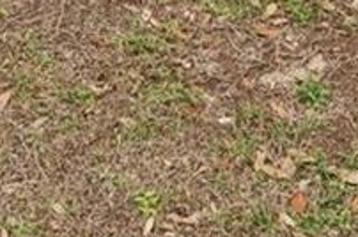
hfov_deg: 15.7
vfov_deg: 7.6
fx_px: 1300
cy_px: -672
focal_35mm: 131
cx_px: 168
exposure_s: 1/320
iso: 400
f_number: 8
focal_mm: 16.5
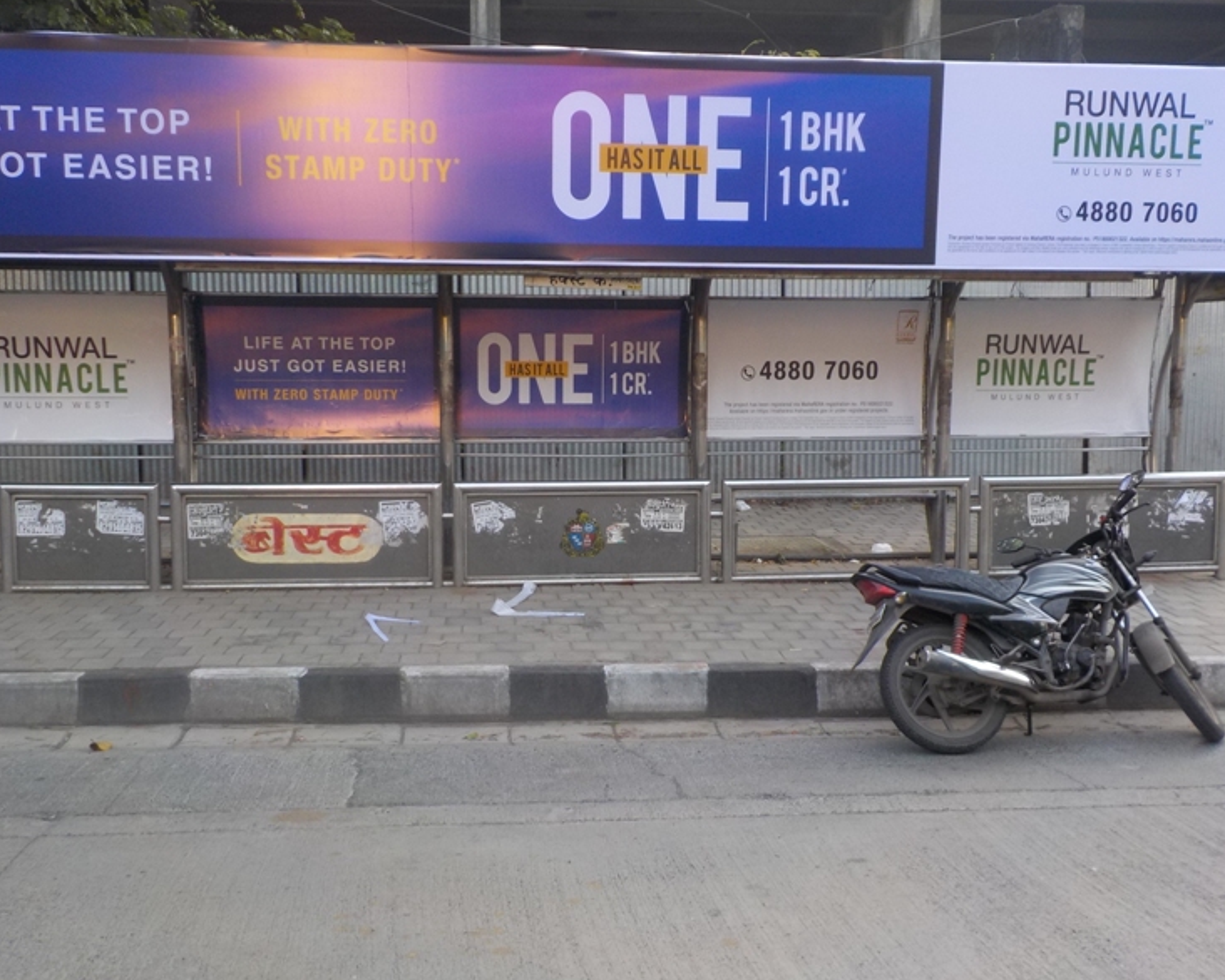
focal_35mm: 32
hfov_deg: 55.6
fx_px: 1160
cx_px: 601
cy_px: 500
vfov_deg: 45.8
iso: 125
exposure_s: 1/125
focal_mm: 4.1
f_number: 3.3
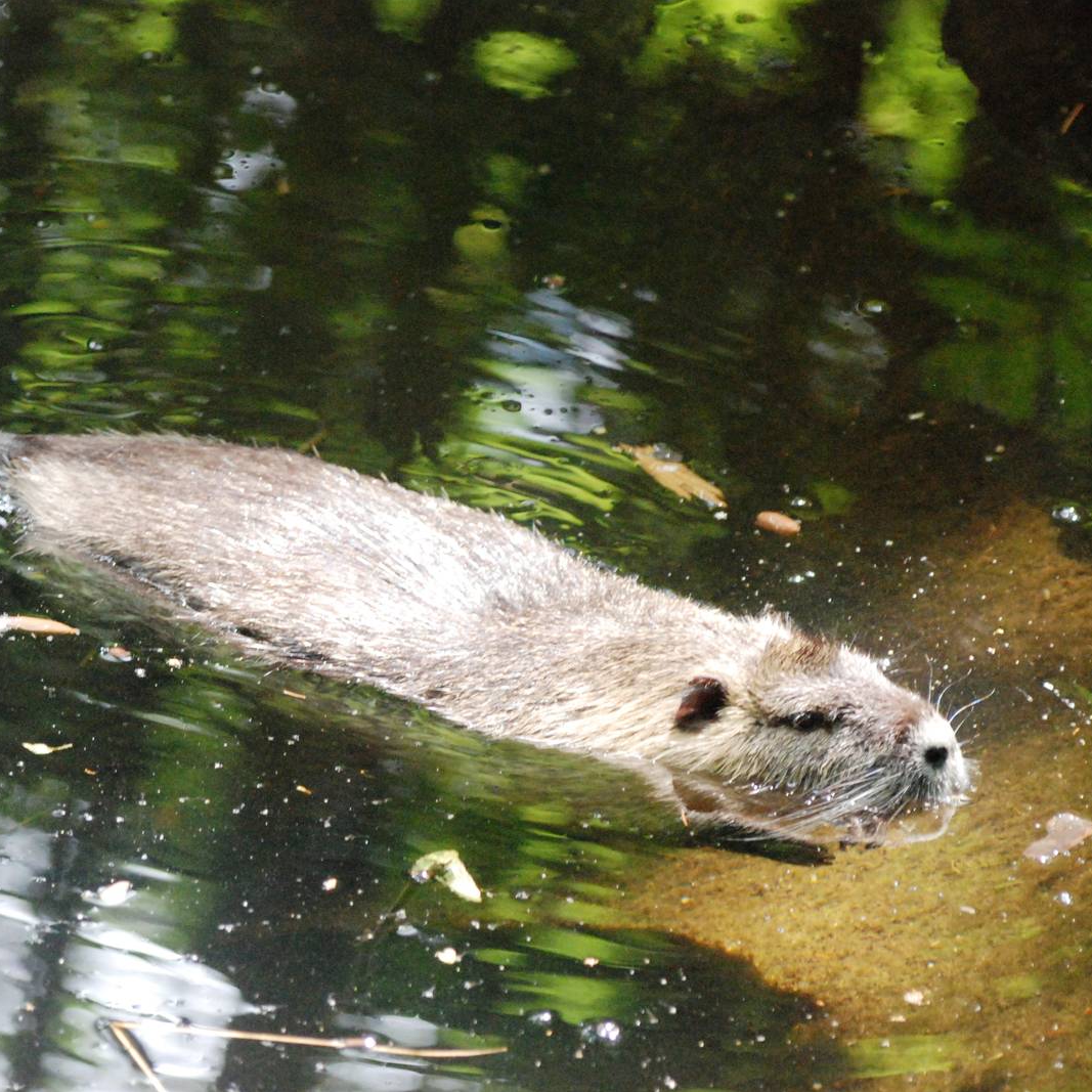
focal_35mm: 287
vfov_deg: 6.1
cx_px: 452
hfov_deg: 6.1
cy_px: 547
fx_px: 10243
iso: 1600
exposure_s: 1/250
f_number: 4.5
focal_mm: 150
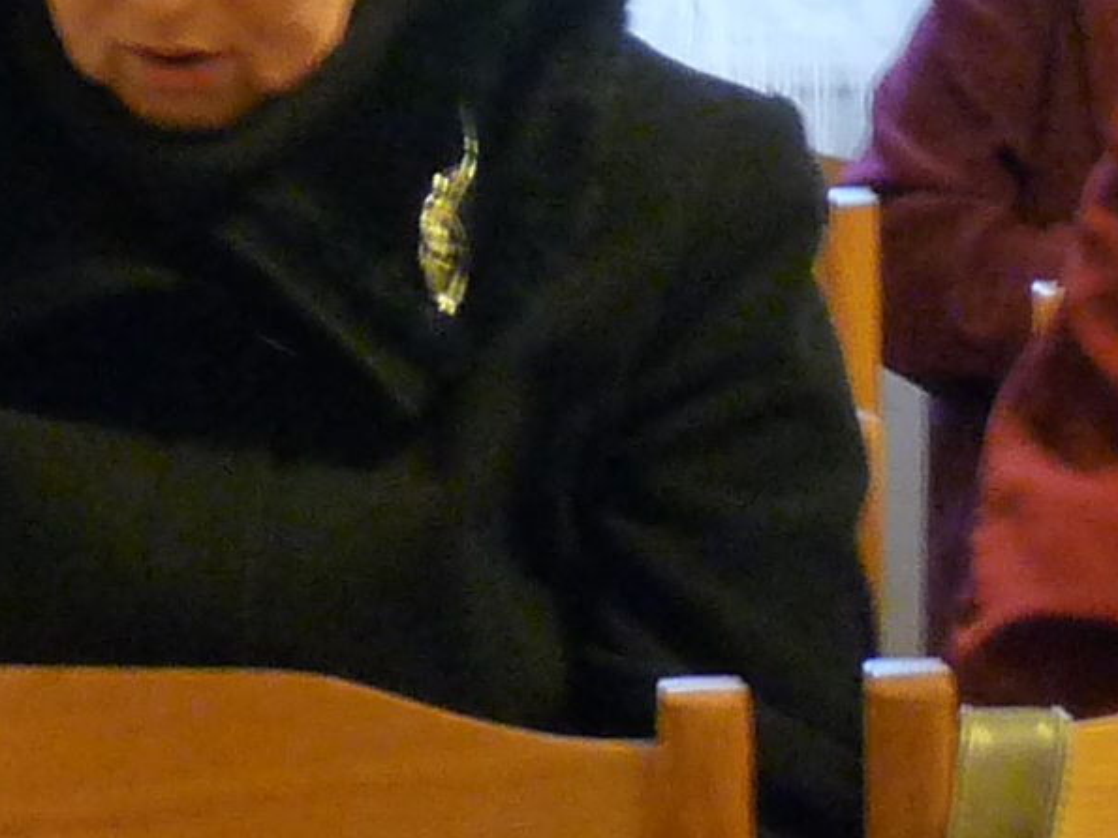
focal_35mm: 228
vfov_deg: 6.4
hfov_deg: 8.7
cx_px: 793
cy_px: -575
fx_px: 7362
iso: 400
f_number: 3
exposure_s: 1/8
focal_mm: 6.6
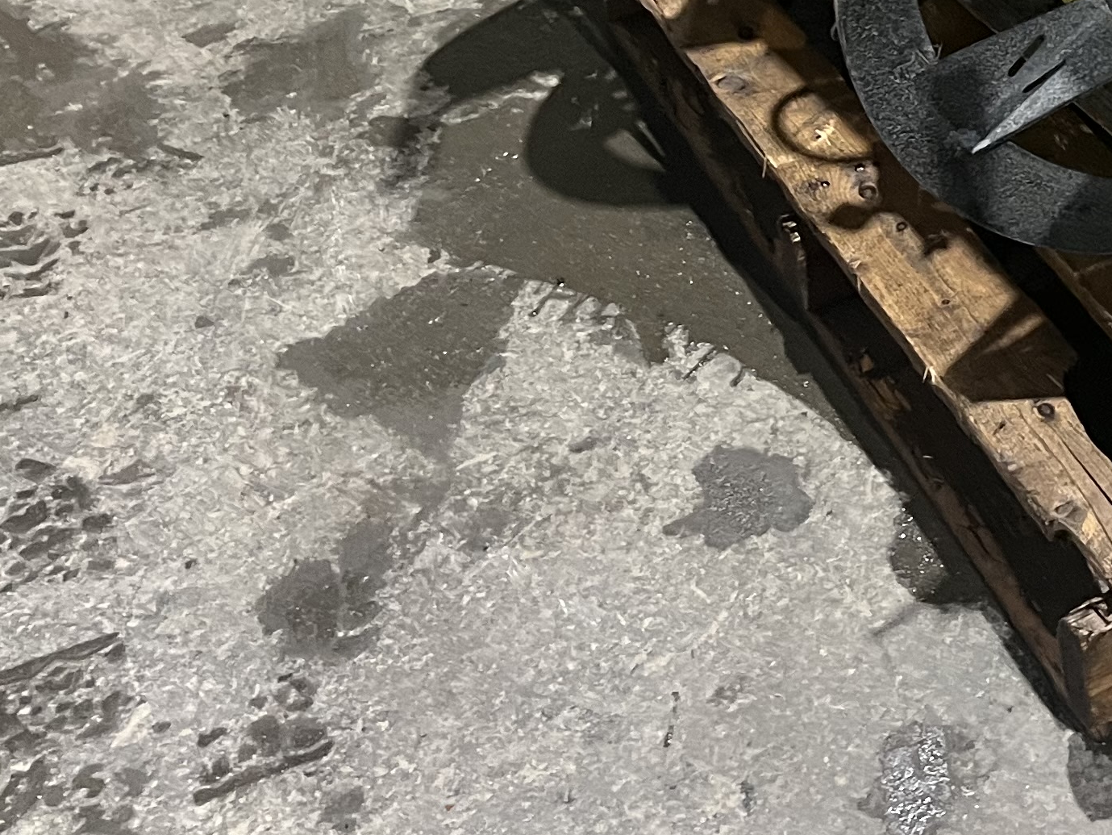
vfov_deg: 18.2
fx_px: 2442
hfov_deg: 23.2
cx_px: 1376
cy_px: -231
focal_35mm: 76
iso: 320
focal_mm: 5.1
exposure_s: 1/60
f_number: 1.6
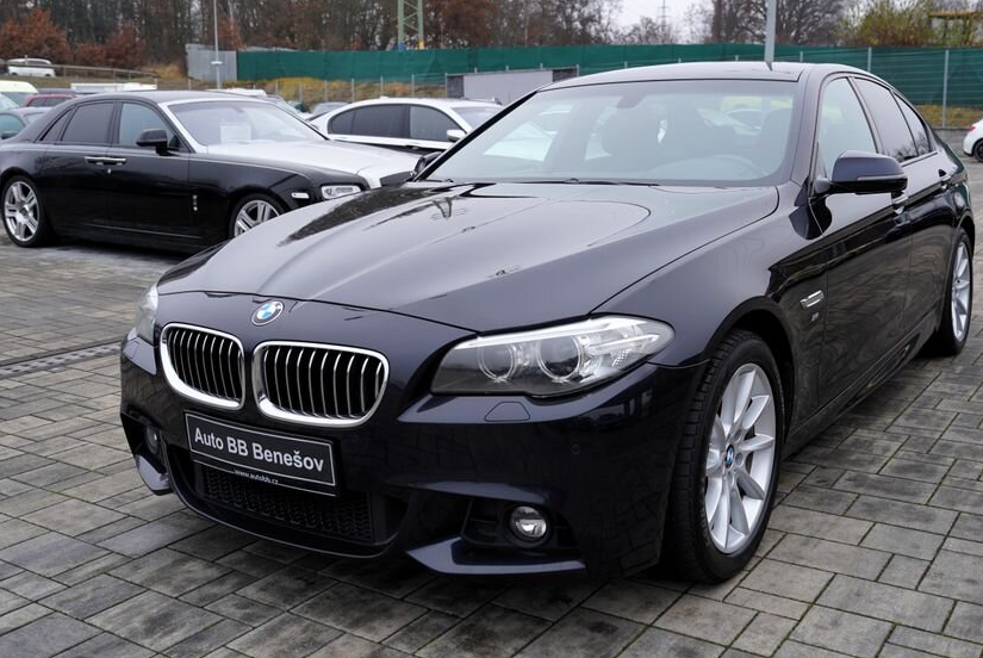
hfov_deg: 53.0
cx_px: 523
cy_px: 290
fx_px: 984
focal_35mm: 36
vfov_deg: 36.9
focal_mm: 29
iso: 100
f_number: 4.5
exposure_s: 1/80
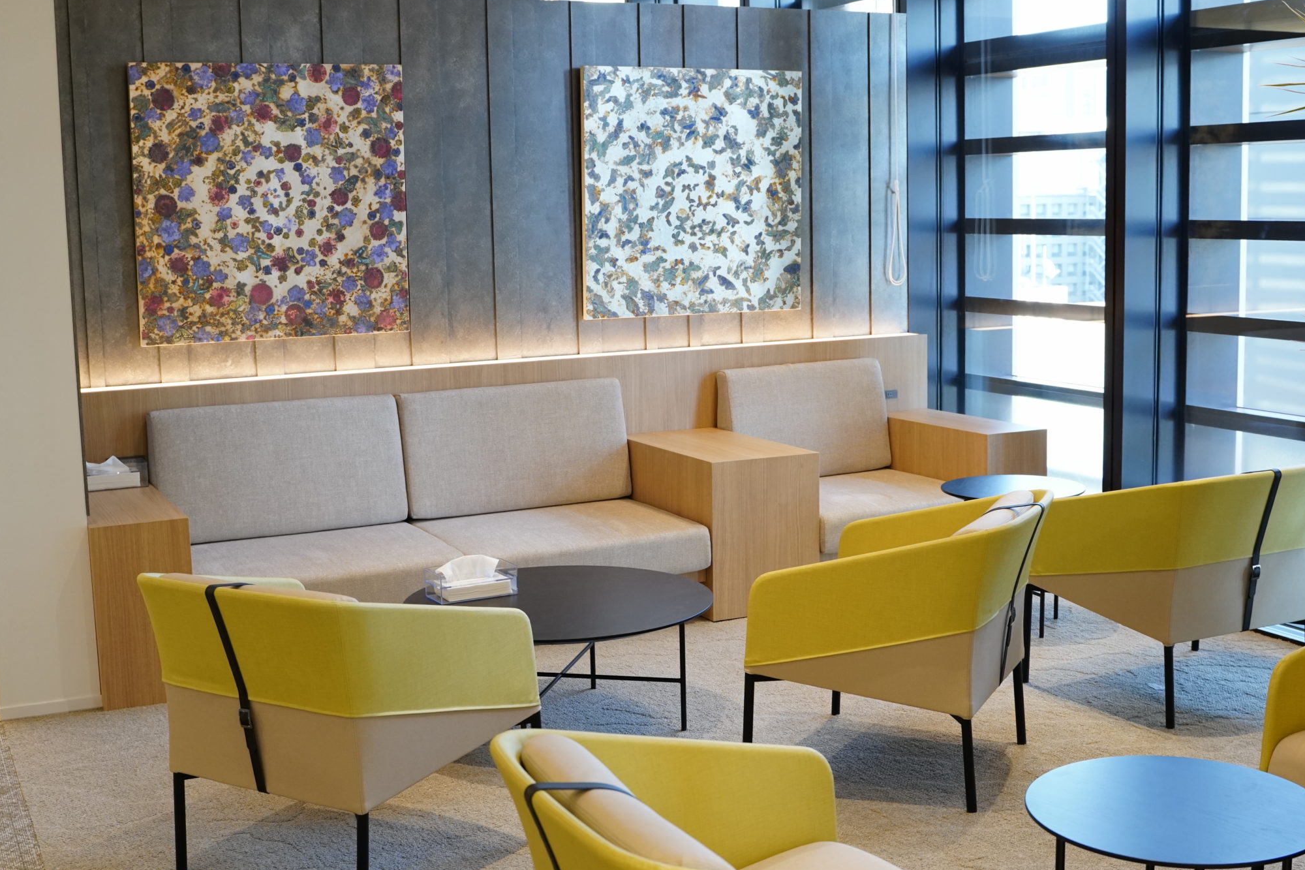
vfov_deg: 31.2
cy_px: 436
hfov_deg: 45.4
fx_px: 1559
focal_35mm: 43
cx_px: 666
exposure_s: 1/90
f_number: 4
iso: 1250
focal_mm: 28
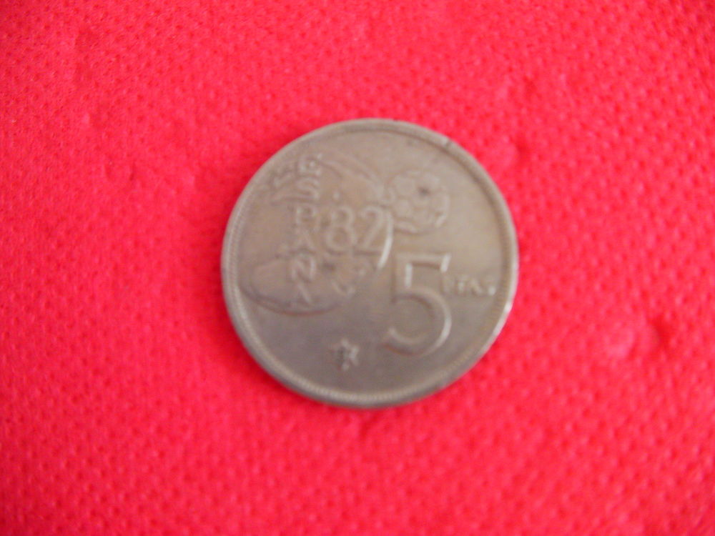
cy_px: 268
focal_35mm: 38
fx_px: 785
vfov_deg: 37.7
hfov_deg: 49.0
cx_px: 358
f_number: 3.5
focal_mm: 6.3
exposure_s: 1/30
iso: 159
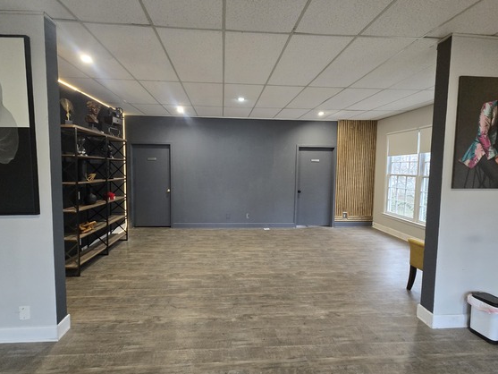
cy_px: 180
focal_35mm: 14
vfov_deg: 85.7
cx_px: 237
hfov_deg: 102.0
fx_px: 201
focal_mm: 2.2
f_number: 2.2
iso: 640
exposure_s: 1/60
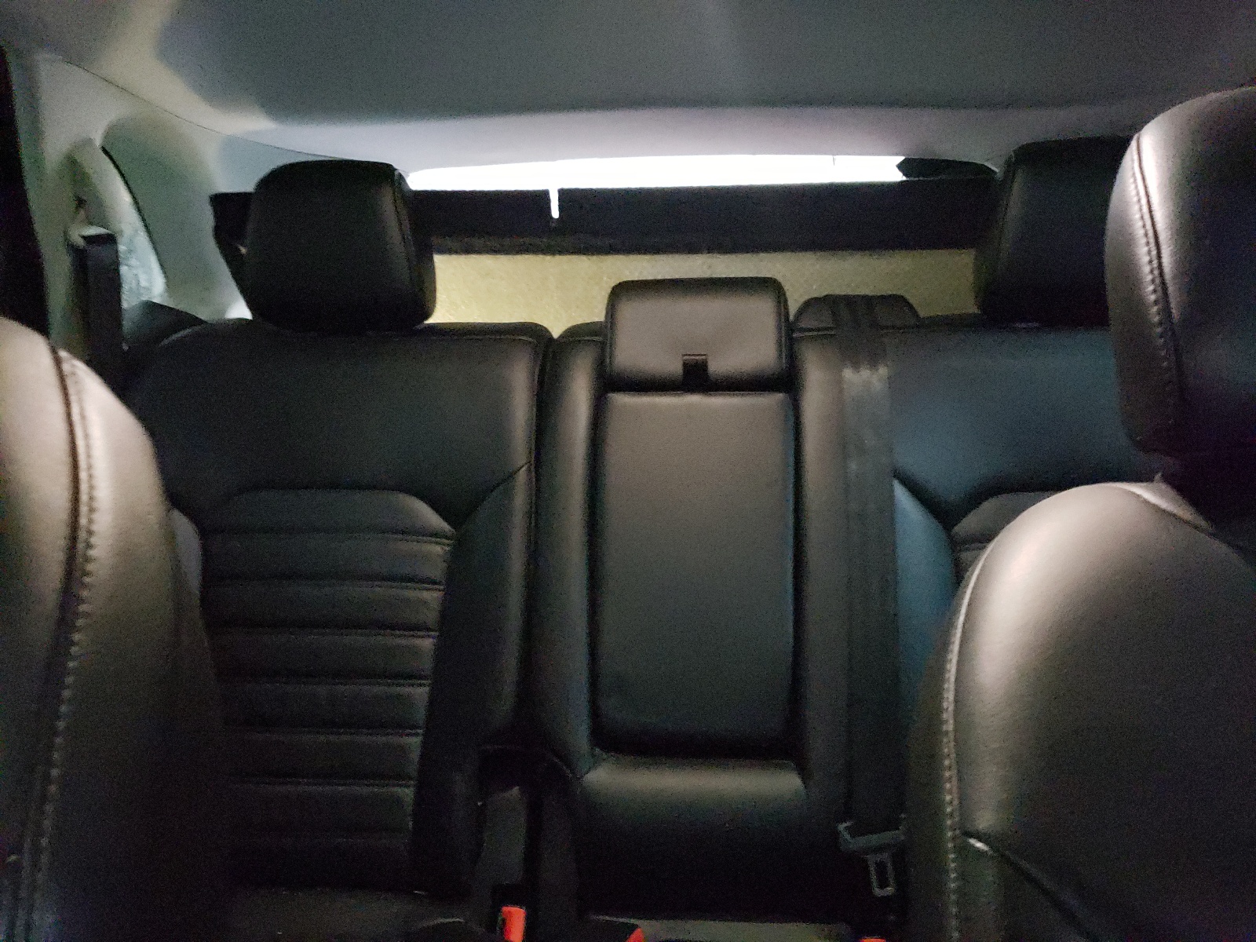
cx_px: 628
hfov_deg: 67.3
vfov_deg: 53.1
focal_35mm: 26
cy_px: 471
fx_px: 943
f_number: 1.5
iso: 2003
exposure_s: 1/24
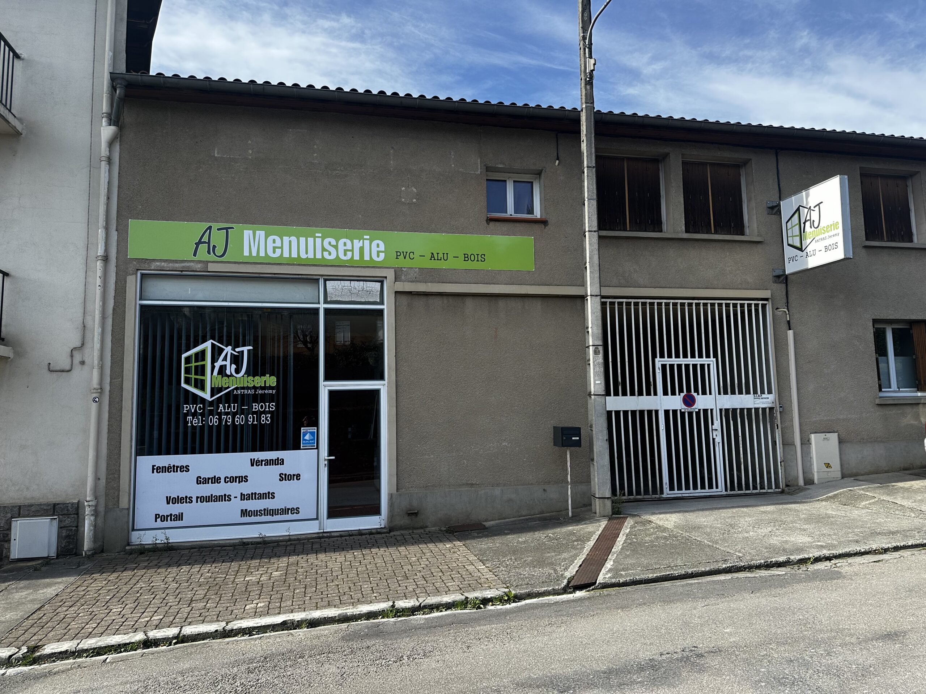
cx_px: 463
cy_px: 347
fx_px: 642
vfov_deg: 56.8
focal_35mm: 24
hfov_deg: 71.6
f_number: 1.78
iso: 80
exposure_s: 1/1664
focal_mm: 6.86
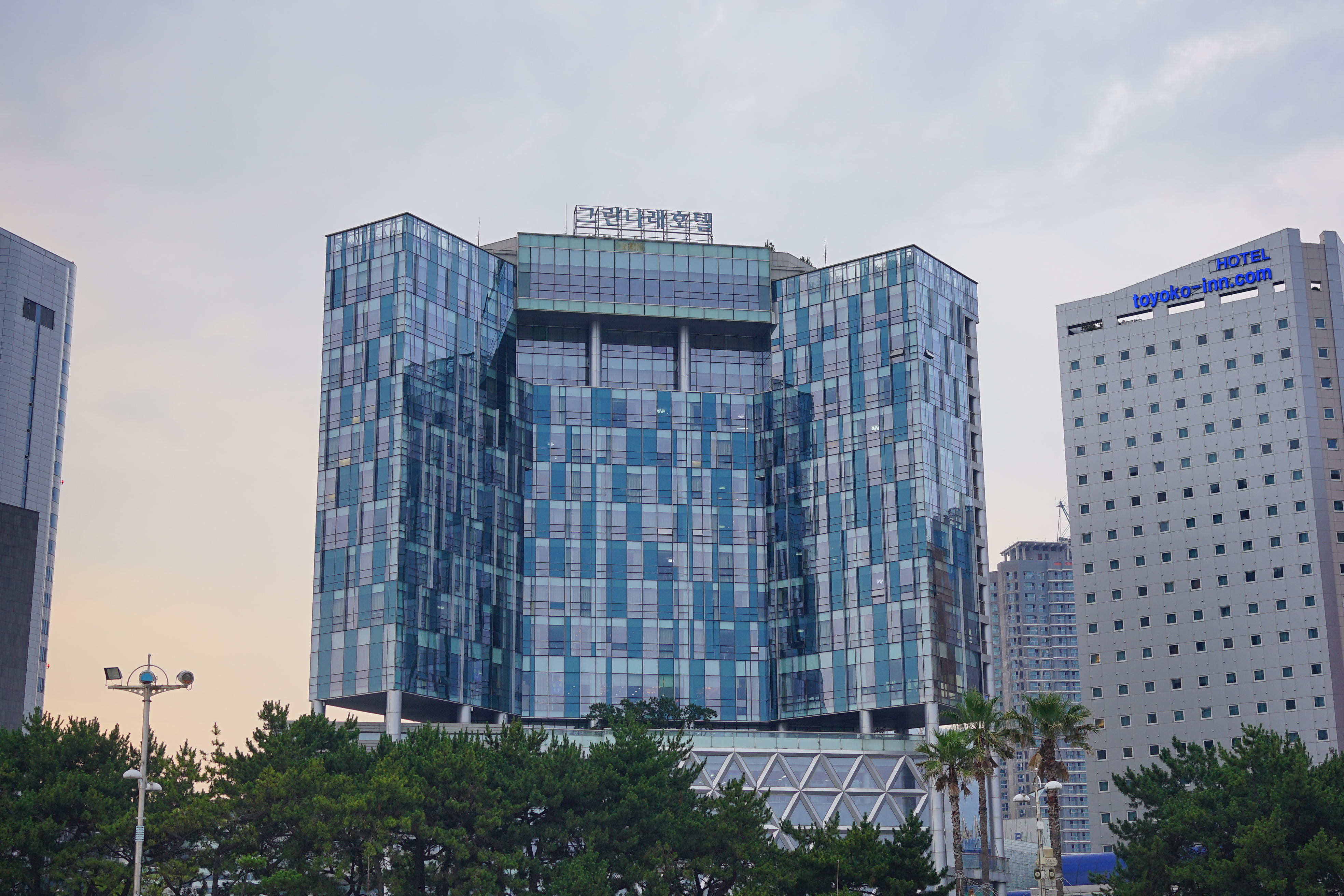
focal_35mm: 52
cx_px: 672
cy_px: 448
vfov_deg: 26.0
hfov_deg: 38.2
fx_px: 1941
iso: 100
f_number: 4
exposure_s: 1/60
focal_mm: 35
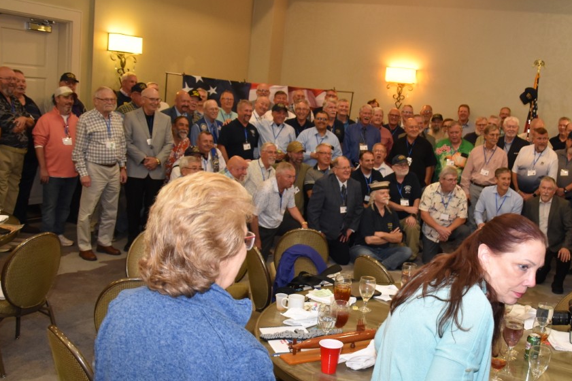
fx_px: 588
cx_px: 365
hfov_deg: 51.3
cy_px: 208
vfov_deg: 35.9
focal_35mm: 37
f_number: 3.5
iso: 1250
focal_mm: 18
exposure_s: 1/60
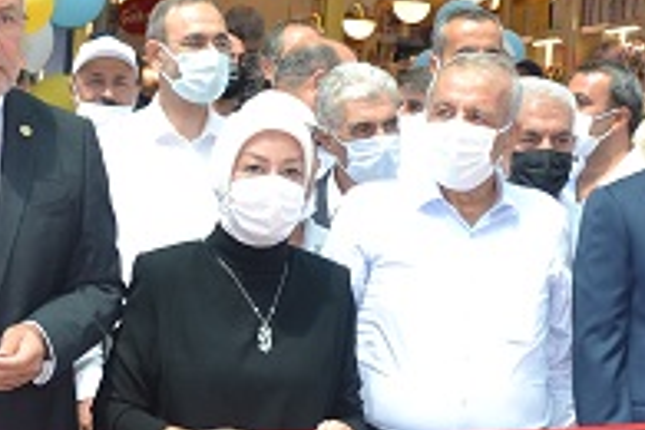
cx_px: 271
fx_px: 1684
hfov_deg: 21.7
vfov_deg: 14.5
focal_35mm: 94
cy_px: 319
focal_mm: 18
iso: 180
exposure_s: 1/125
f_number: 4
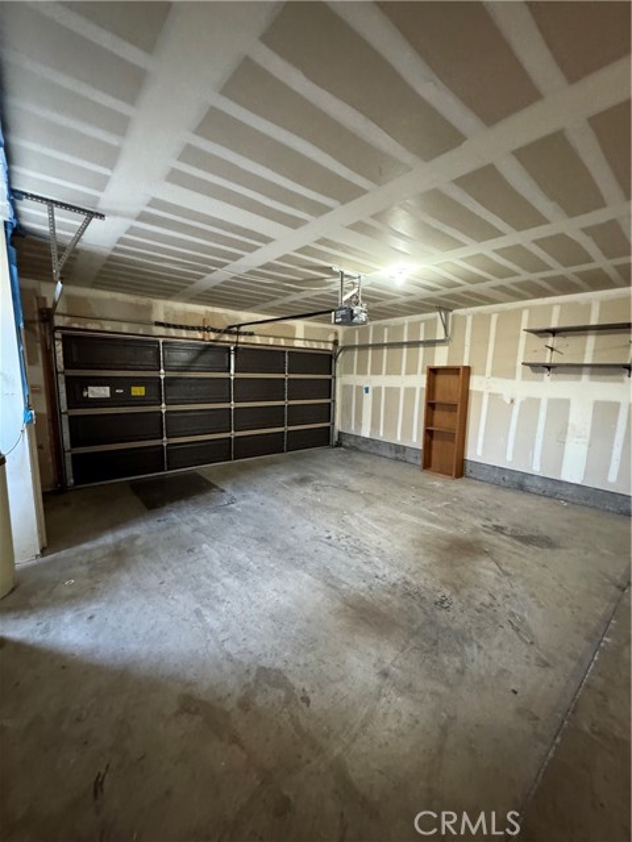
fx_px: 341
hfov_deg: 85.7
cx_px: 316
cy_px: 421
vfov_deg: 102.1
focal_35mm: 14
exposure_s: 1/40
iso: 1250
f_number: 2.2
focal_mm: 2.22
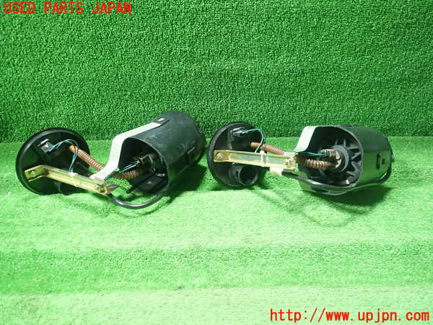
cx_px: 216
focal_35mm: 25
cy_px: 162
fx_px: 313
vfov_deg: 54.9
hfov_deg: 69.4
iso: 320
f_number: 2
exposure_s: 1/30
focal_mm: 4.5
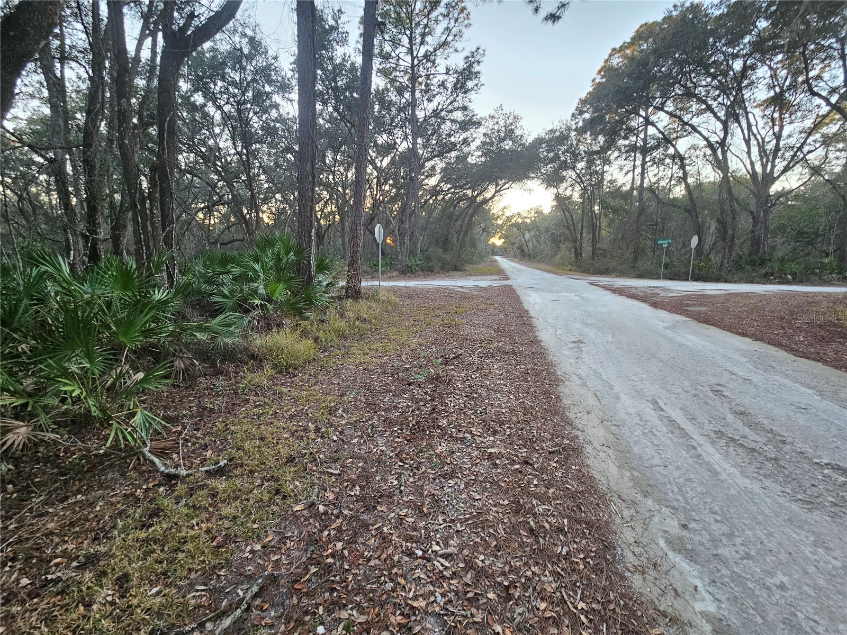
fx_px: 318
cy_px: 318
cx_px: 424
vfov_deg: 89.9
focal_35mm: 13
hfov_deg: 106.2
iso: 100
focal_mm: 2.2
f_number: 2.2
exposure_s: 1/60
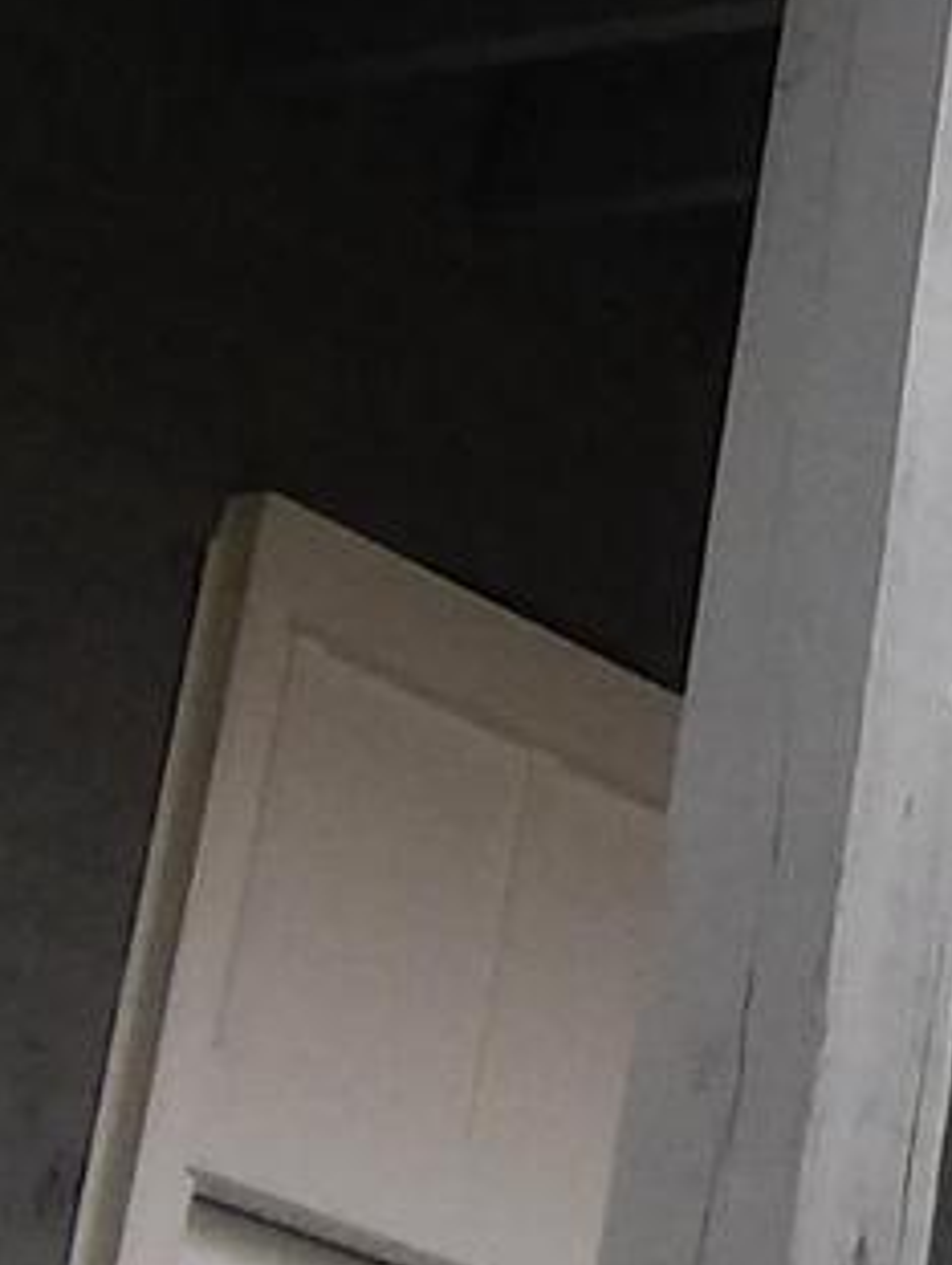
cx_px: 1873
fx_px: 5233
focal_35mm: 143
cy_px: -618
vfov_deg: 13.1
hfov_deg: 9.7
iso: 64
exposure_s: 1/30
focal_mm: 2.47
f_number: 1.9
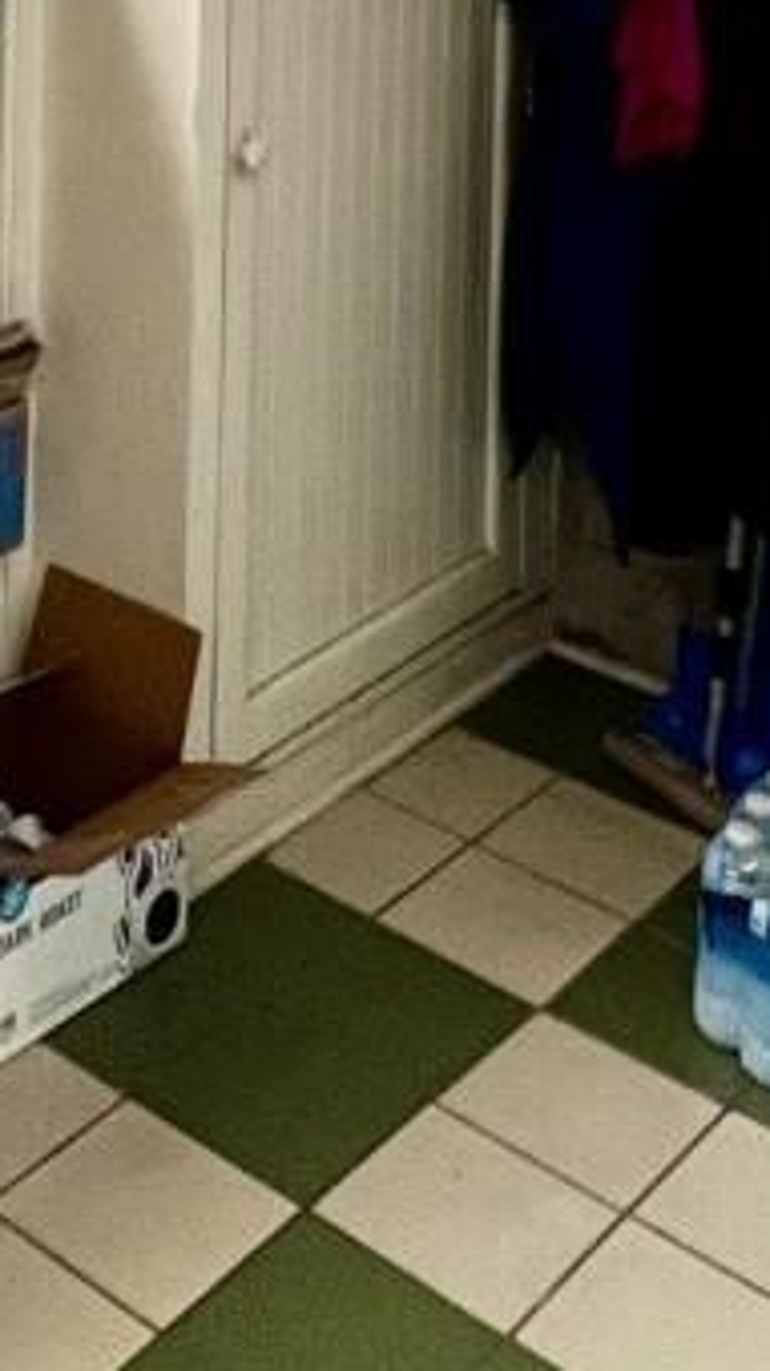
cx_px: -16
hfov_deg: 19.4
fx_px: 2180
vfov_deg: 27.0
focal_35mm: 60
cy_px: -573
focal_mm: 1.57
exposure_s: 1/120
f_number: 1.8
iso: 160
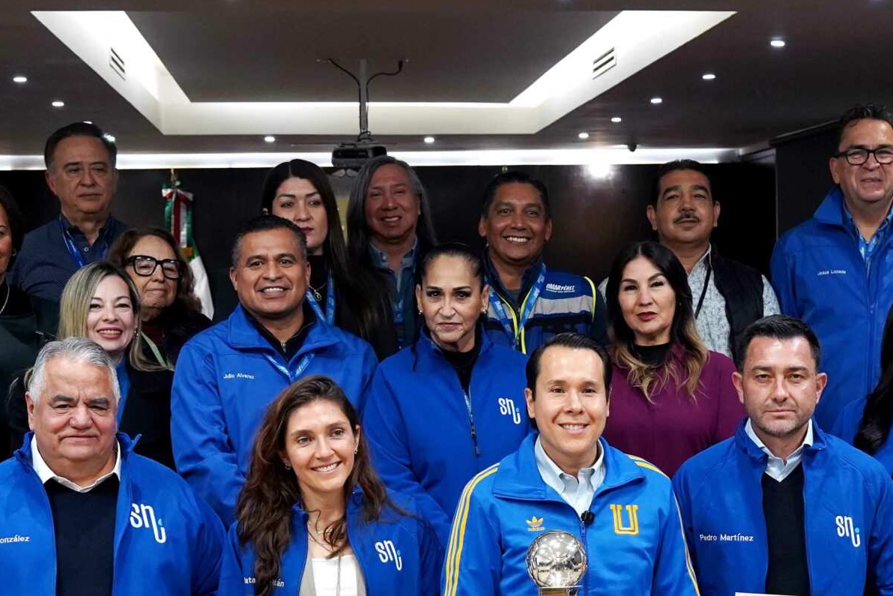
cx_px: 549
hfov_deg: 27.3
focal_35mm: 74
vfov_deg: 18.3
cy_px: 494
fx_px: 1832
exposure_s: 1/125
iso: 2500
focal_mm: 34.4
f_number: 5.6
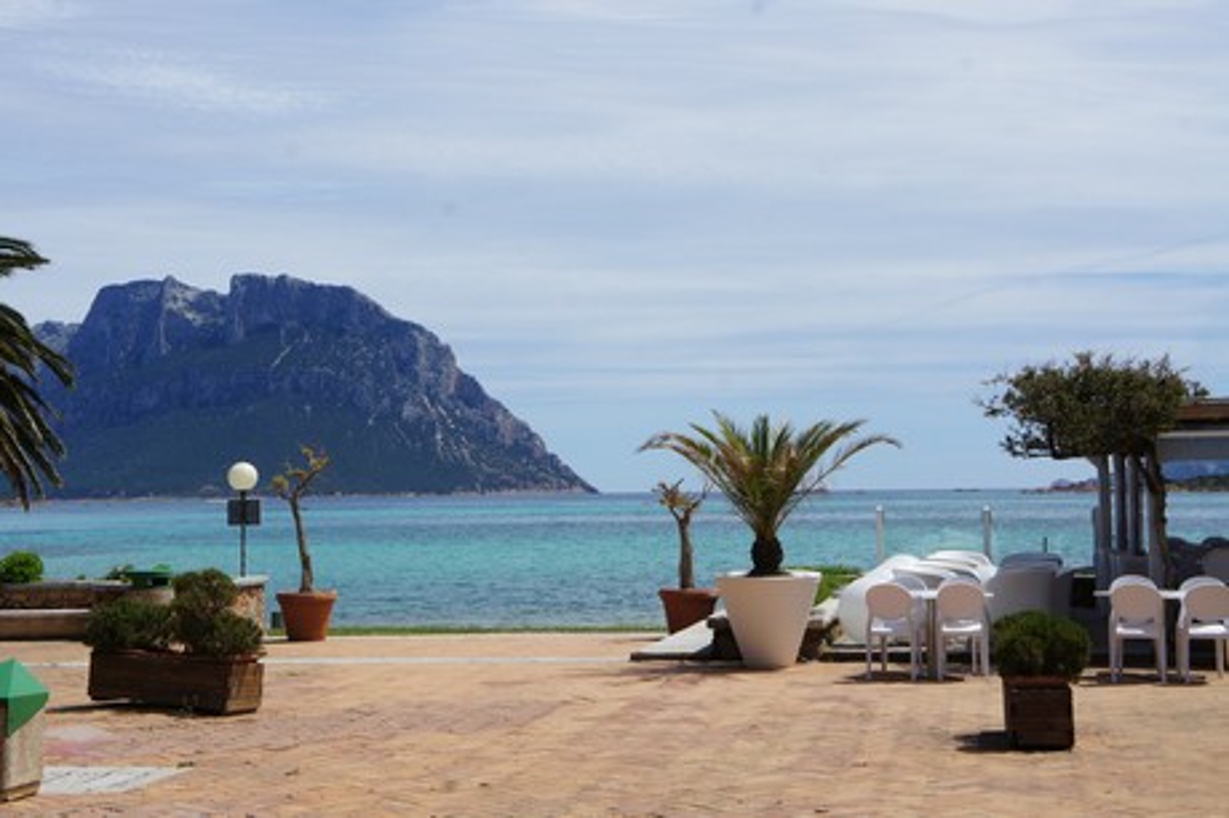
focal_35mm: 63
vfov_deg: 21.5
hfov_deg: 31.9
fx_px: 2149
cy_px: 409
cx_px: 614
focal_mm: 42
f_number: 13
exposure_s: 1/320
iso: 200
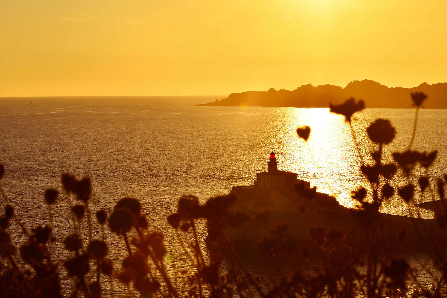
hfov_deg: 19.5
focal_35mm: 105
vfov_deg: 13.0
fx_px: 1304
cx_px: 224
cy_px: 149
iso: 100
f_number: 18
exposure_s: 1/320
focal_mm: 105
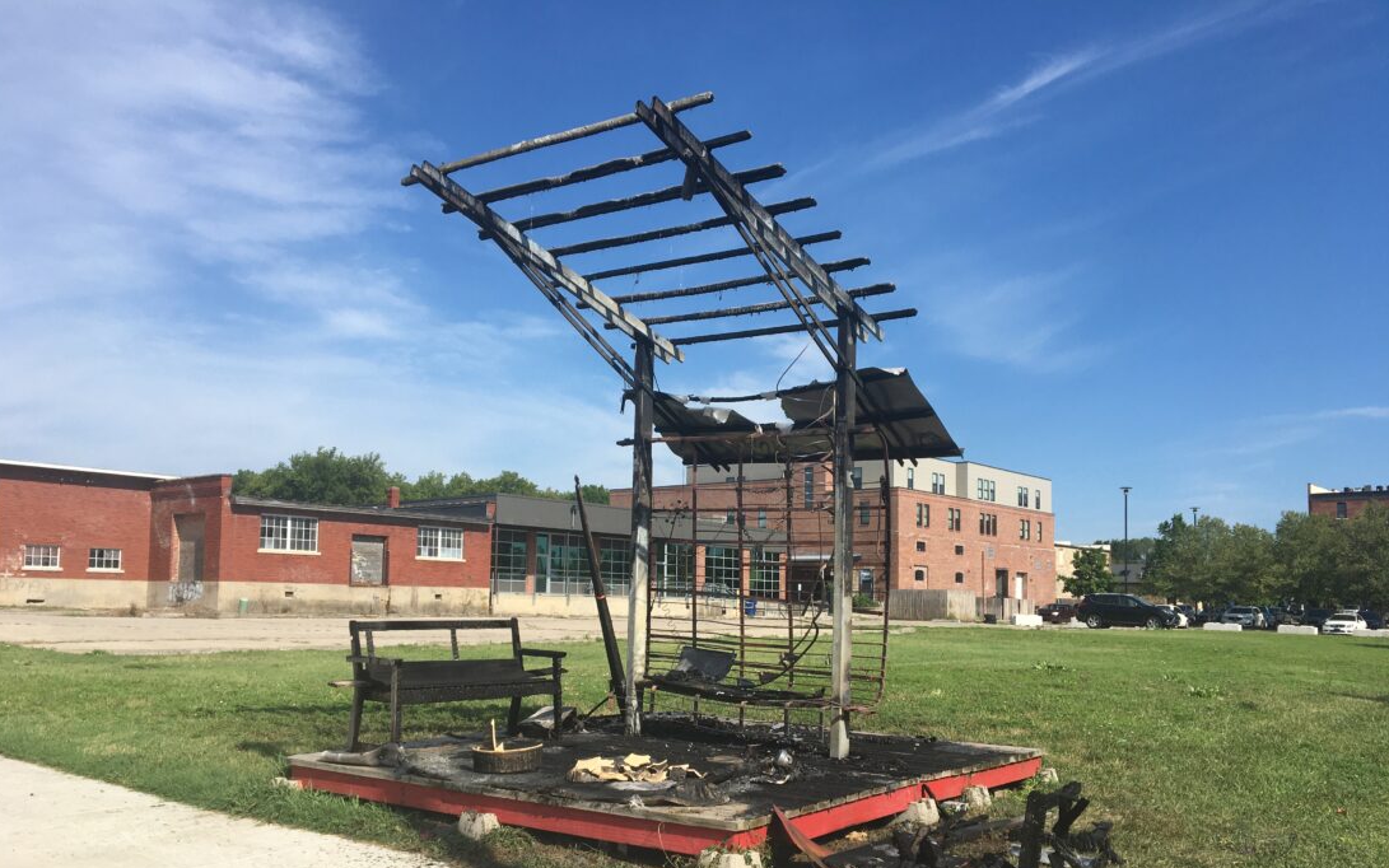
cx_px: 693
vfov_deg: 40.4
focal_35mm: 31
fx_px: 1174
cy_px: 524
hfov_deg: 61.2
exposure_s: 1/2024
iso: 25
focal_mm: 4.15
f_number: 2.2
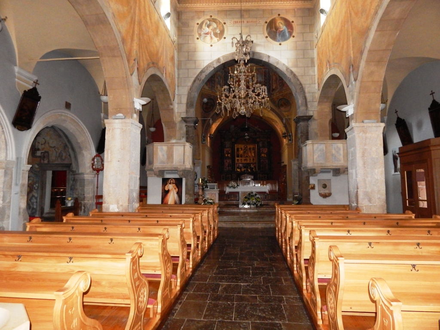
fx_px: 280
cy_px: 165
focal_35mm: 22
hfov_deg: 76.4
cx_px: 220
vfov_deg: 61.1
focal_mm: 4
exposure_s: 1/30
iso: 640
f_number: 3
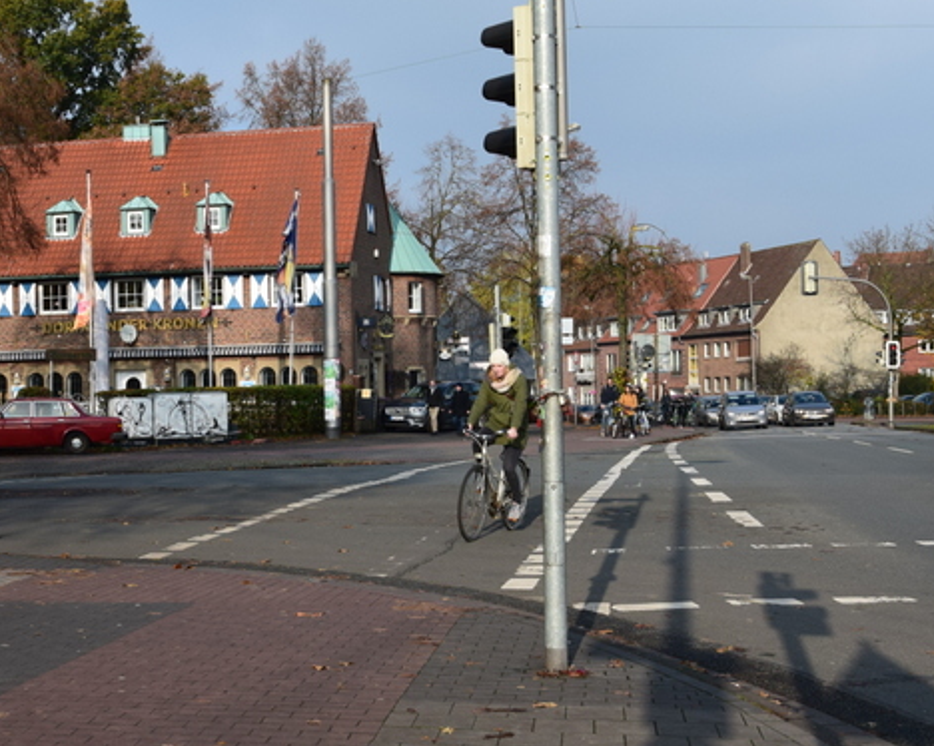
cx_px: 365
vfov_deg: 28.6
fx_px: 1464
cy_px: 391
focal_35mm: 53
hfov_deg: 35.2
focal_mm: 22
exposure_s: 1/400
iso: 400
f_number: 11
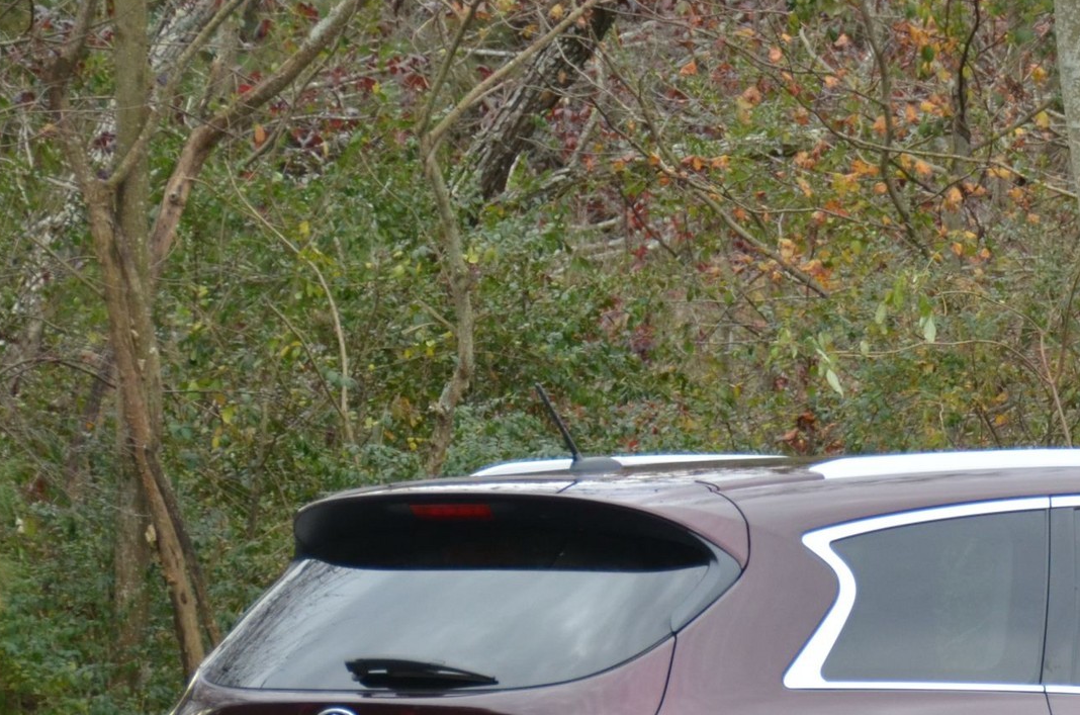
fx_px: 8621
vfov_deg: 4.7
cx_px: 1188
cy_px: 727
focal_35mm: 288
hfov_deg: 7.1
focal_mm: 82
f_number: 5
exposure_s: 1/640
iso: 800
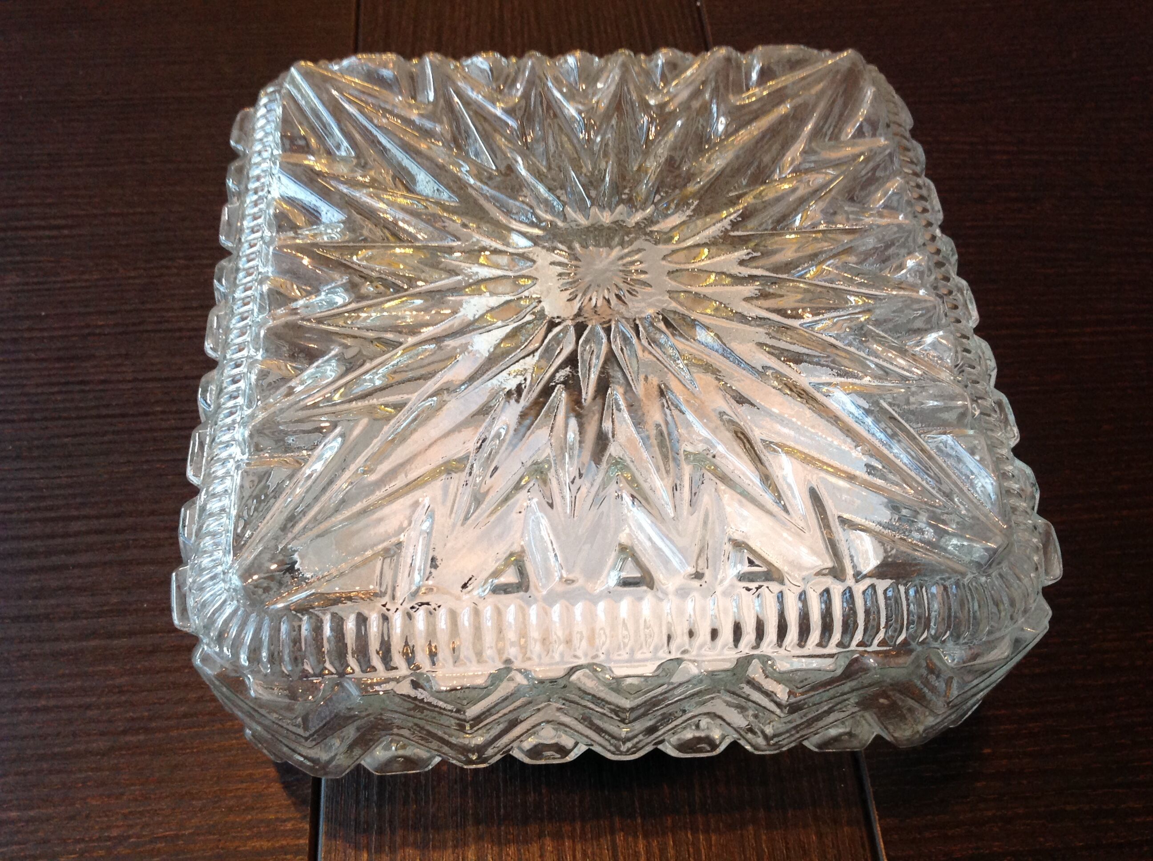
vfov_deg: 40.6
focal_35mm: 35
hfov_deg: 52.7
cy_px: 430
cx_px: 576
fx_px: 1164
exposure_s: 1/15
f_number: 2.4
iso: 160
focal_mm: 4.28
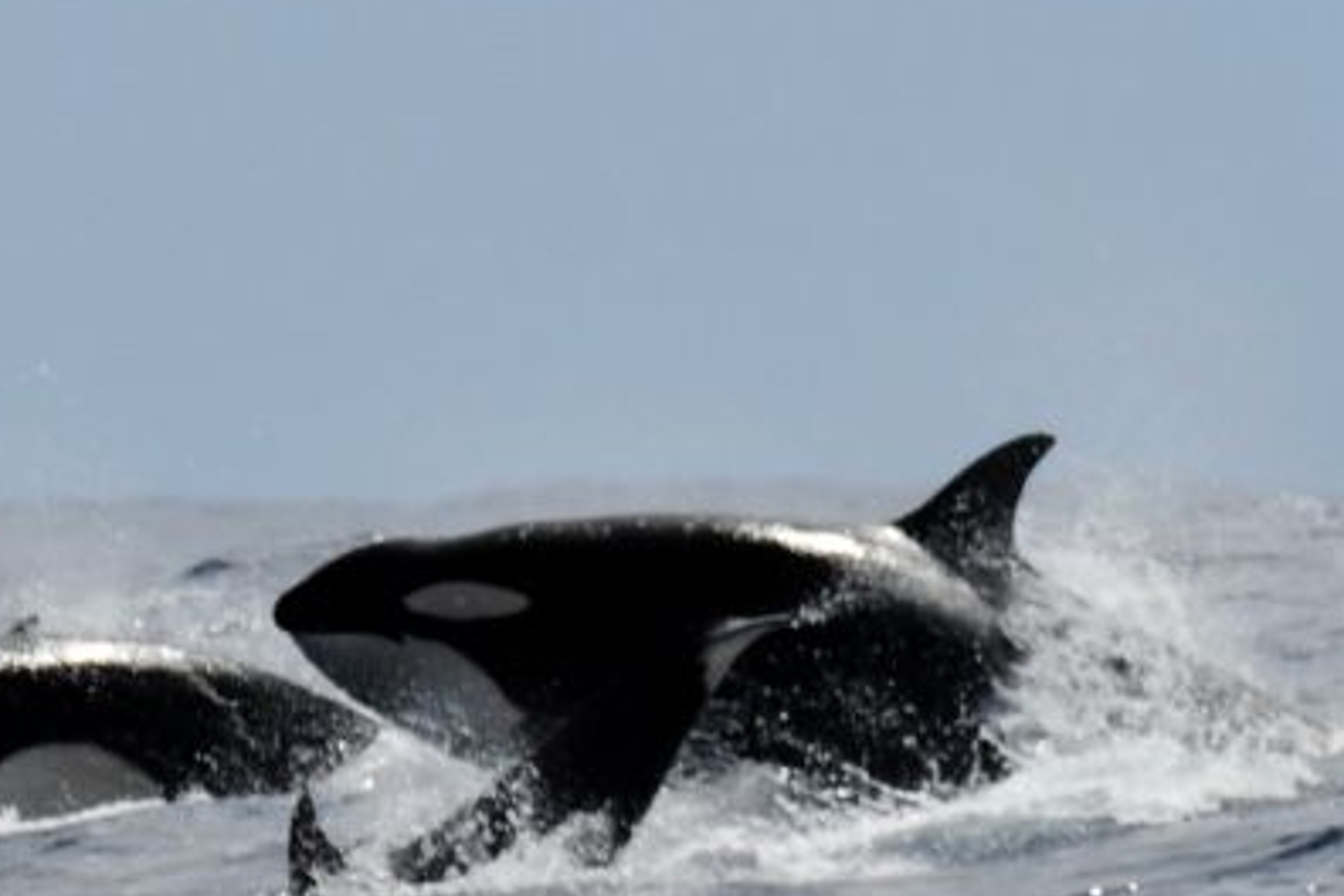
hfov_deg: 2.3
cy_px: 477
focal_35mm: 909
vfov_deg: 1.5
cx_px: 438
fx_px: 33933
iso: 220
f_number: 8
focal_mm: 300
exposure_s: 1/2000
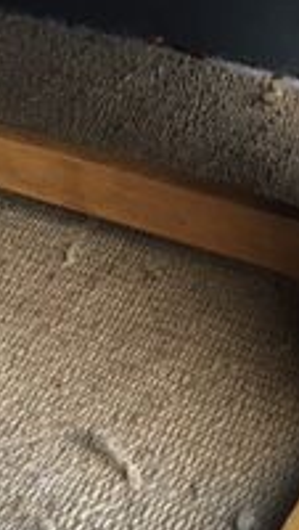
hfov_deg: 11.8
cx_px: 360
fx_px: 1419
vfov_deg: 19.0
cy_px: -220
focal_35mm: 101
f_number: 2.2
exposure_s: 1/33
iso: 50
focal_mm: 4.15
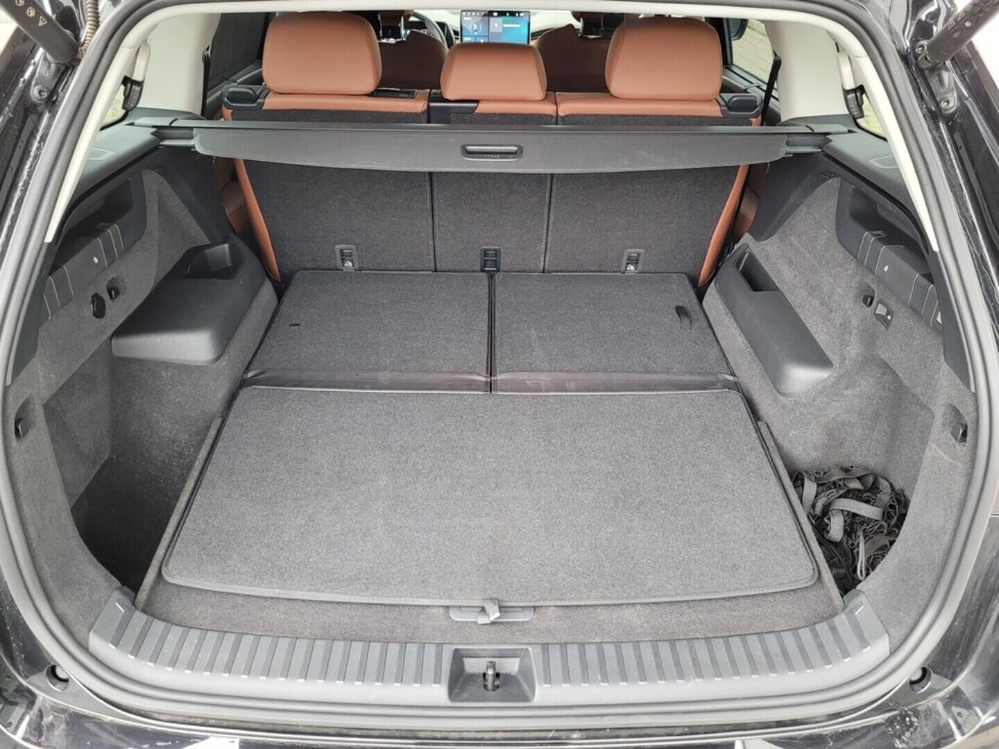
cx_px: 500
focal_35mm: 26
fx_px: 750
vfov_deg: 53.1
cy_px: 374
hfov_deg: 67.3
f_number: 1.8
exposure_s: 1/50
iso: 320
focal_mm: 5.4
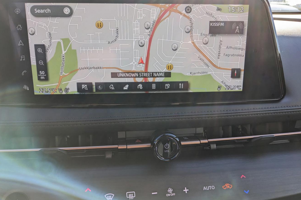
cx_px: 146
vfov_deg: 44.9
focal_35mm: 29
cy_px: 105
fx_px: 242
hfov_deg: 63.7
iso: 30
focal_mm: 4.38
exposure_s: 1/317
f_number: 1.73
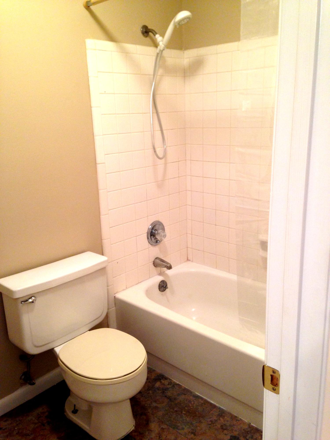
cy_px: 220
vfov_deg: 55.4
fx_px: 419
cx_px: 165
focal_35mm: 33
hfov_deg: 42.9
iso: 125
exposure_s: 1/20
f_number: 2.4
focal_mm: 4.12
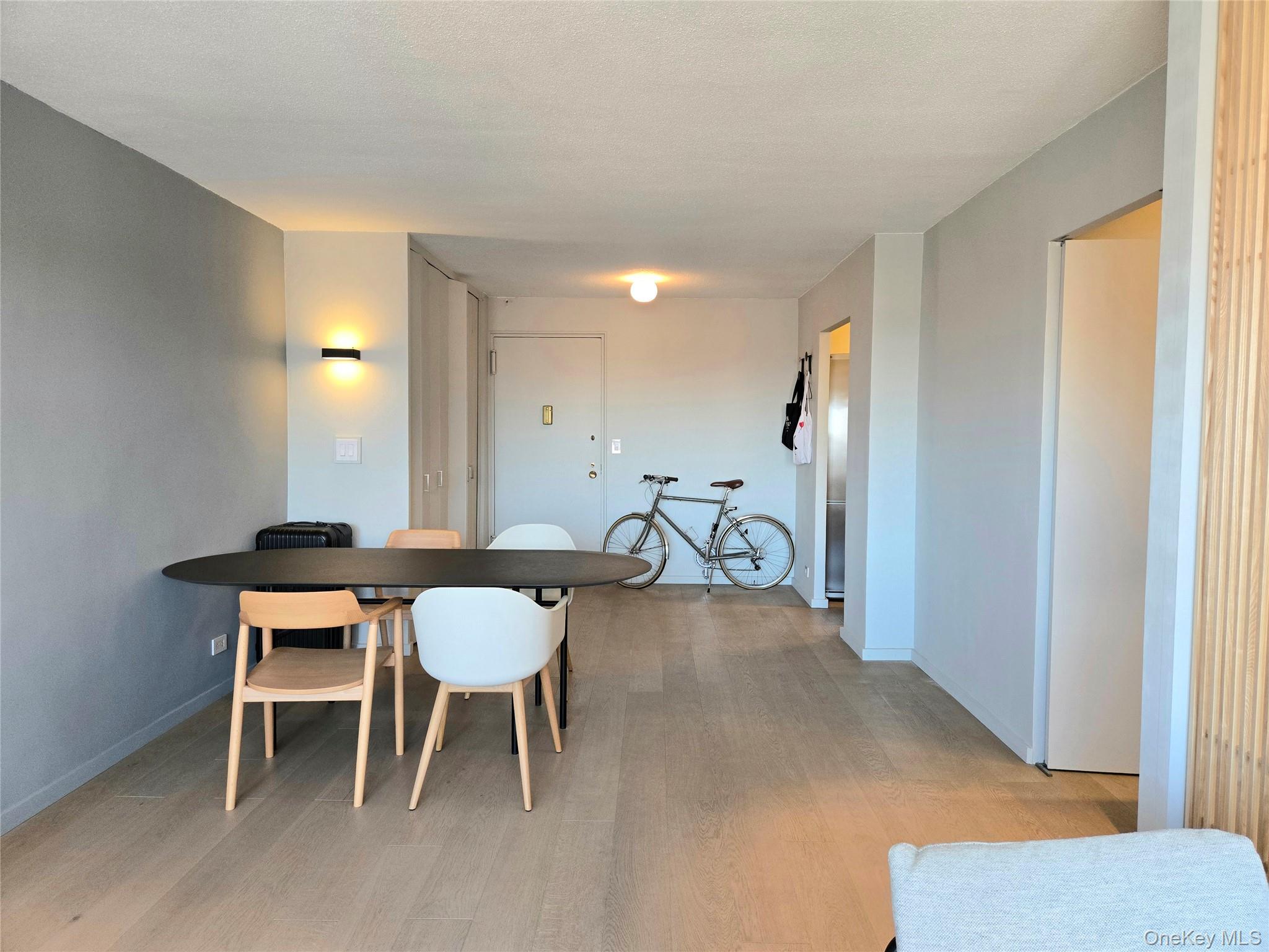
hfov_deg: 73.9
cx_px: 634
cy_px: 476
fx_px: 843
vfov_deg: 58.9
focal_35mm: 23
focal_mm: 5.4
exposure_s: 1/120
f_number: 1.8
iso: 250
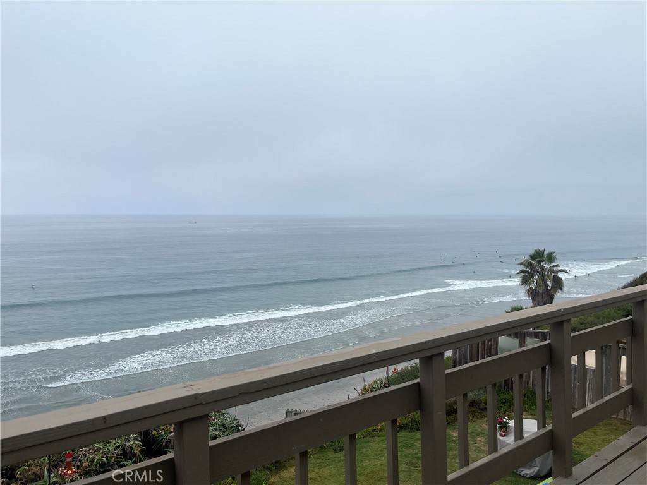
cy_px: 242
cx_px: 324
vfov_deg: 53.1
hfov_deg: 67.3
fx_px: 486
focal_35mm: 26
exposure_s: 1/2967
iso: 50
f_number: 1.6
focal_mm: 5.1
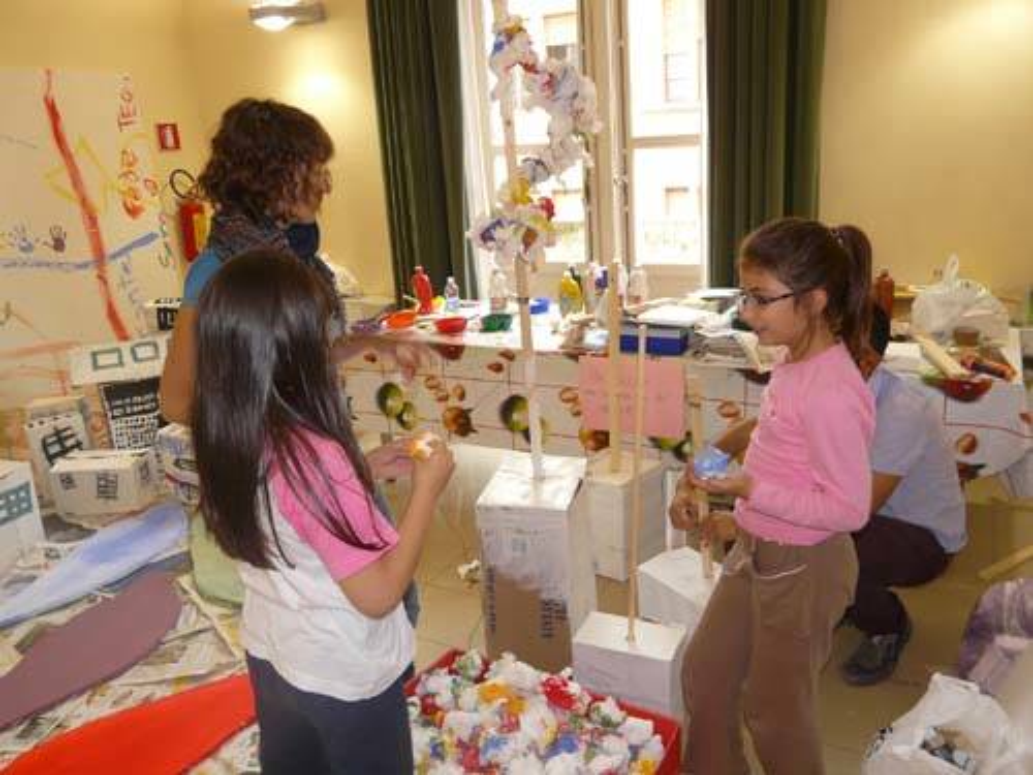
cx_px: 516
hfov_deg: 63.4
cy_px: 388
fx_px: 836
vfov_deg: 49.7
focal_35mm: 28
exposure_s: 1/20
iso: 100
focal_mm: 4.6
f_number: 2.8
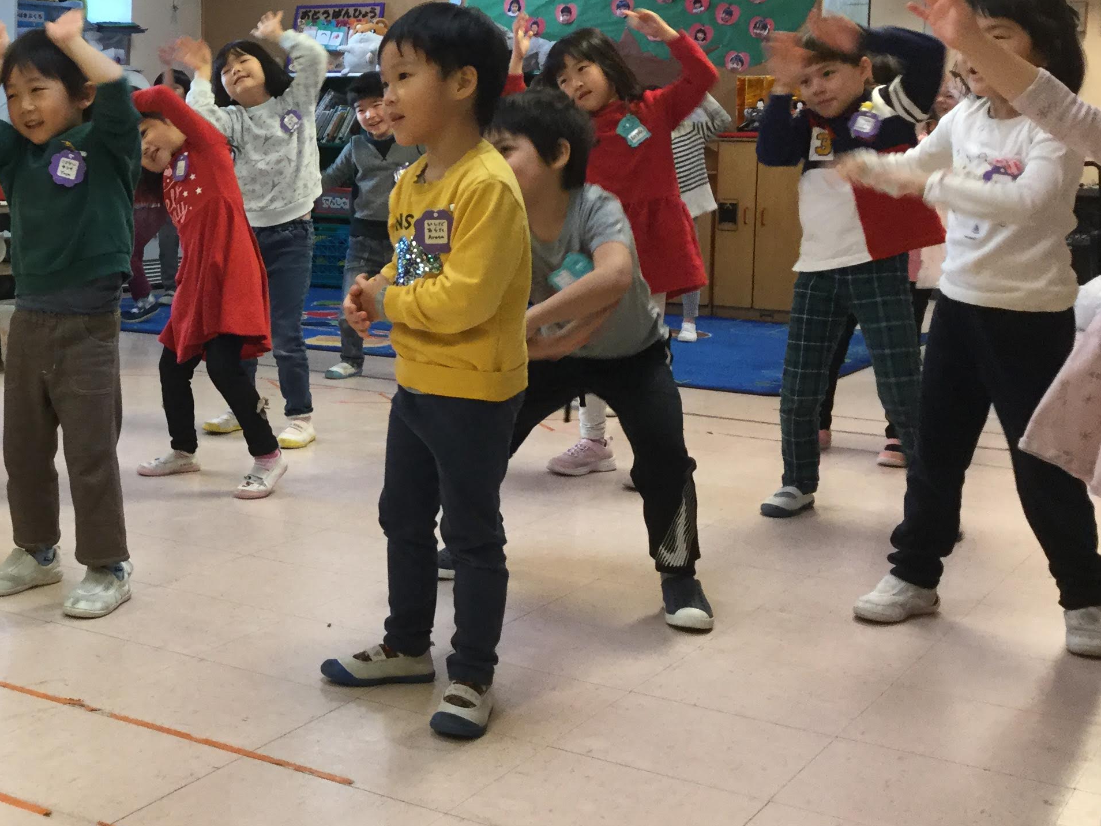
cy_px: 216
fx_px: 1686
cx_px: 165
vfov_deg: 27.2
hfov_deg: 34.6
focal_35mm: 53
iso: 100
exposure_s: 1/30
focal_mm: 3.3
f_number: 2.4
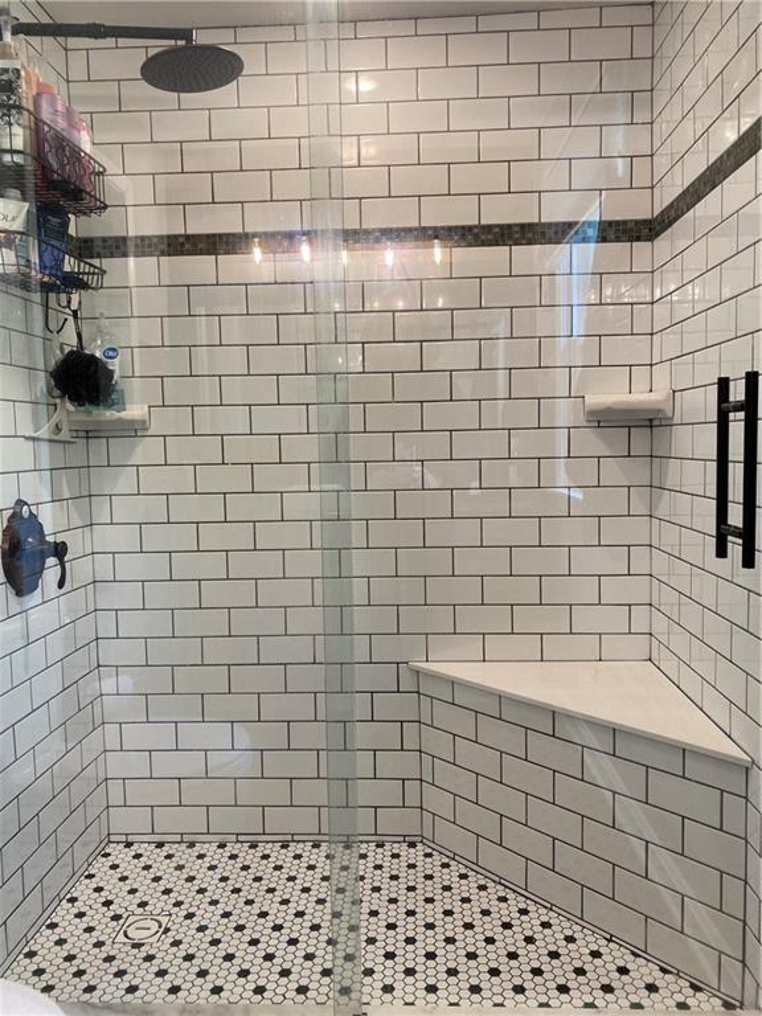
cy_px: 508
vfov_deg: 67.3
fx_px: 763
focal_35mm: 26
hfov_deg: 53.1
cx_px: 381
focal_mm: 4.25
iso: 125
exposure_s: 1/120
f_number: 1.8
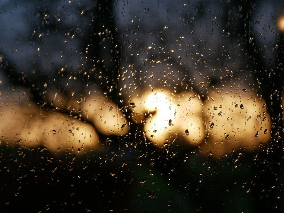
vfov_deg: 11.4
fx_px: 1067
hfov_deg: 15.2
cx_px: 142
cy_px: 106
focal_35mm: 130
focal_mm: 65
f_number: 5.3
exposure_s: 1/160
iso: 250
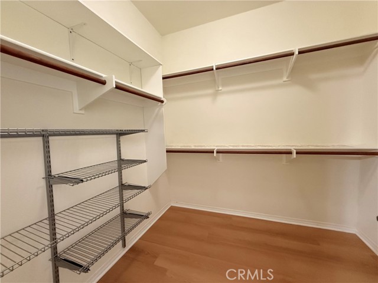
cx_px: 189
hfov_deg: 102.1
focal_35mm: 14
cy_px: 142
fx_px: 153
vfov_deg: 85.7
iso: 640
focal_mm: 2.22
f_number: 2.2
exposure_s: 1/60
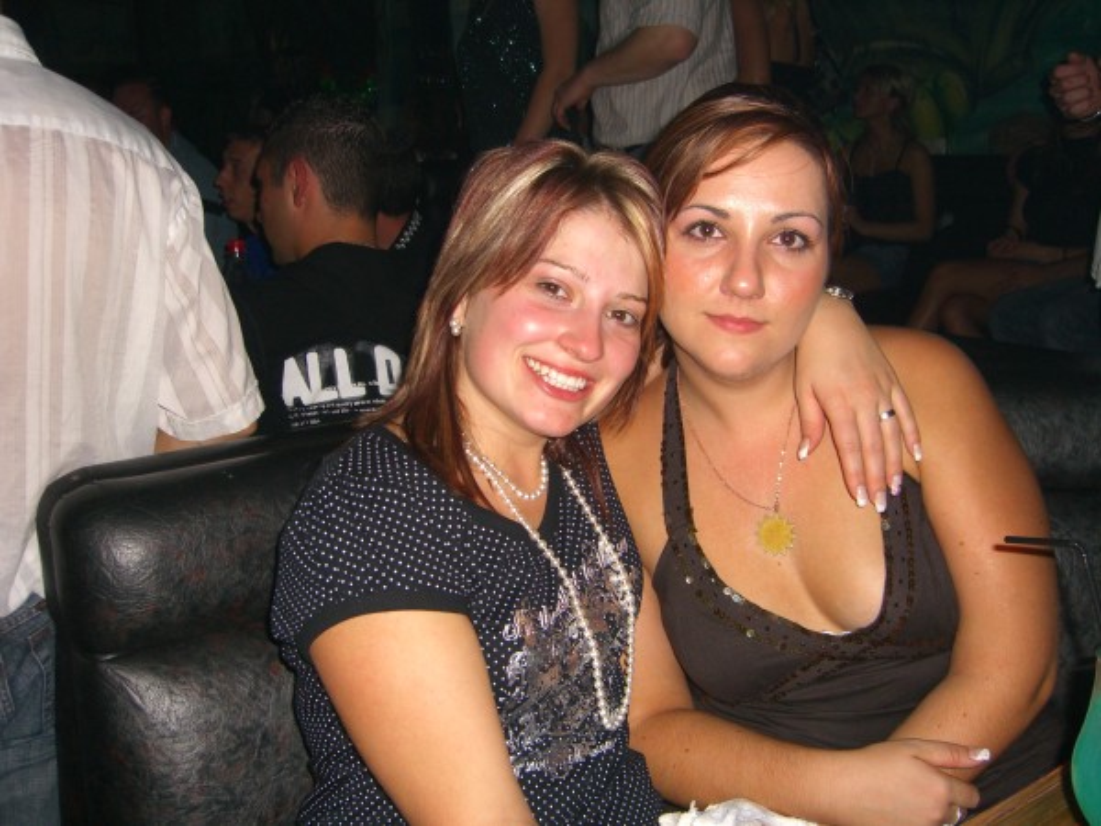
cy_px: 413
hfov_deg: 49.0
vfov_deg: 37.7
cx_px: 550
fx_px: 1209
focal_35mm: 38
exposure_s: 1/60
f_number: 2.8
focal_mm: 7.9
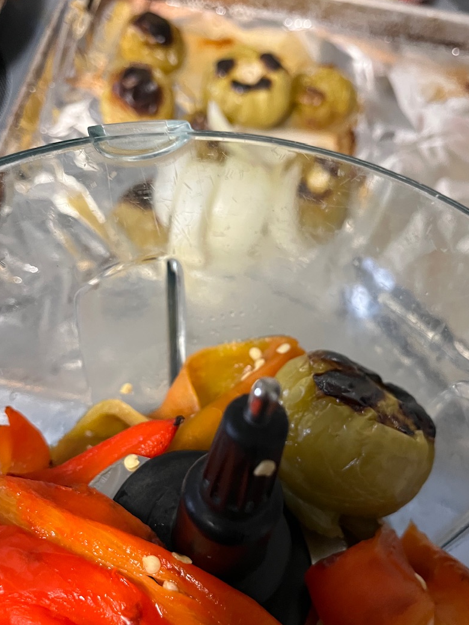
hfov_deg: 44.1
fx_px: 578
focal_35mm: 32
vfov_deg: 56.6
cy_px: 361
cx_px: 254
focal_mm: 5.1
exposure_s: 1/60
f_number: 1.6
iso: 500
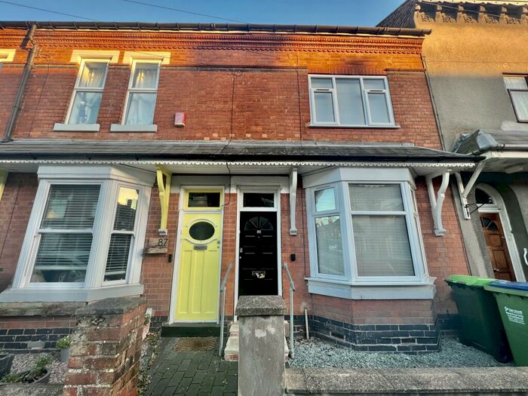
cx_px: 264
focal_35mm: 13
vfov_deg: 89.9
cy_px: 198
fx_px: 198
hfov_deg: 106.2
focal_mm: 1.57
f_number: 1.8
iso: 50
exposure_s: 1/99
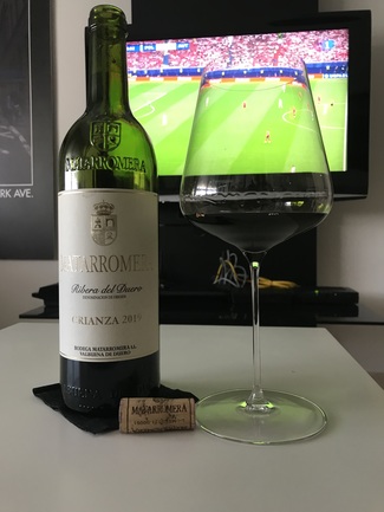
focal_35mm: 28
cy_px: 256
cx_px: 192
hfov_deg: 49.8
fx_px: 414
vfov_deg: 63.4
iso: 64
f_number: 1.8
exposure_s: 1/17
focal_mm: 3.99
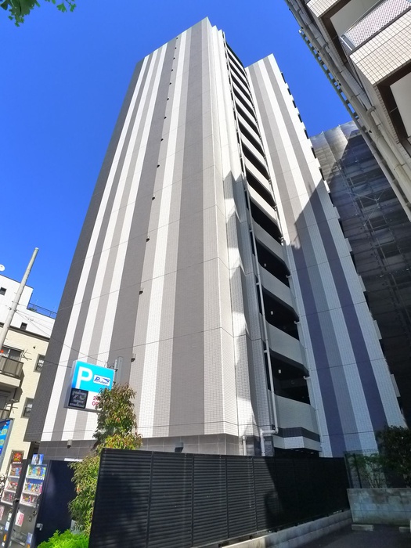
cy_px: 274
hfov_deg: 56.8
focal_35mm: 24
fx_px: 380
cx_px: 206
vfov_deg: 71.6
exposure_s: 1/640
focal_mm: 5.1
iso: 400
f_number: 4
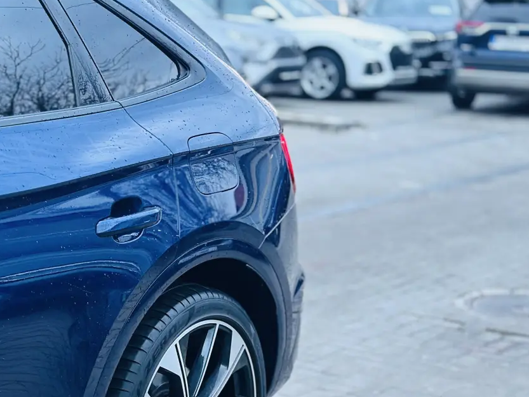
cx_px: 126
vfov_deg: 17.7
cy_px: 299
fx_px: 1269
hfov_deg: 23.3
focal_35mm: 83
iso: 320
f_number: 1.78
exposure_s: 1/60
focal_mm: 6.86
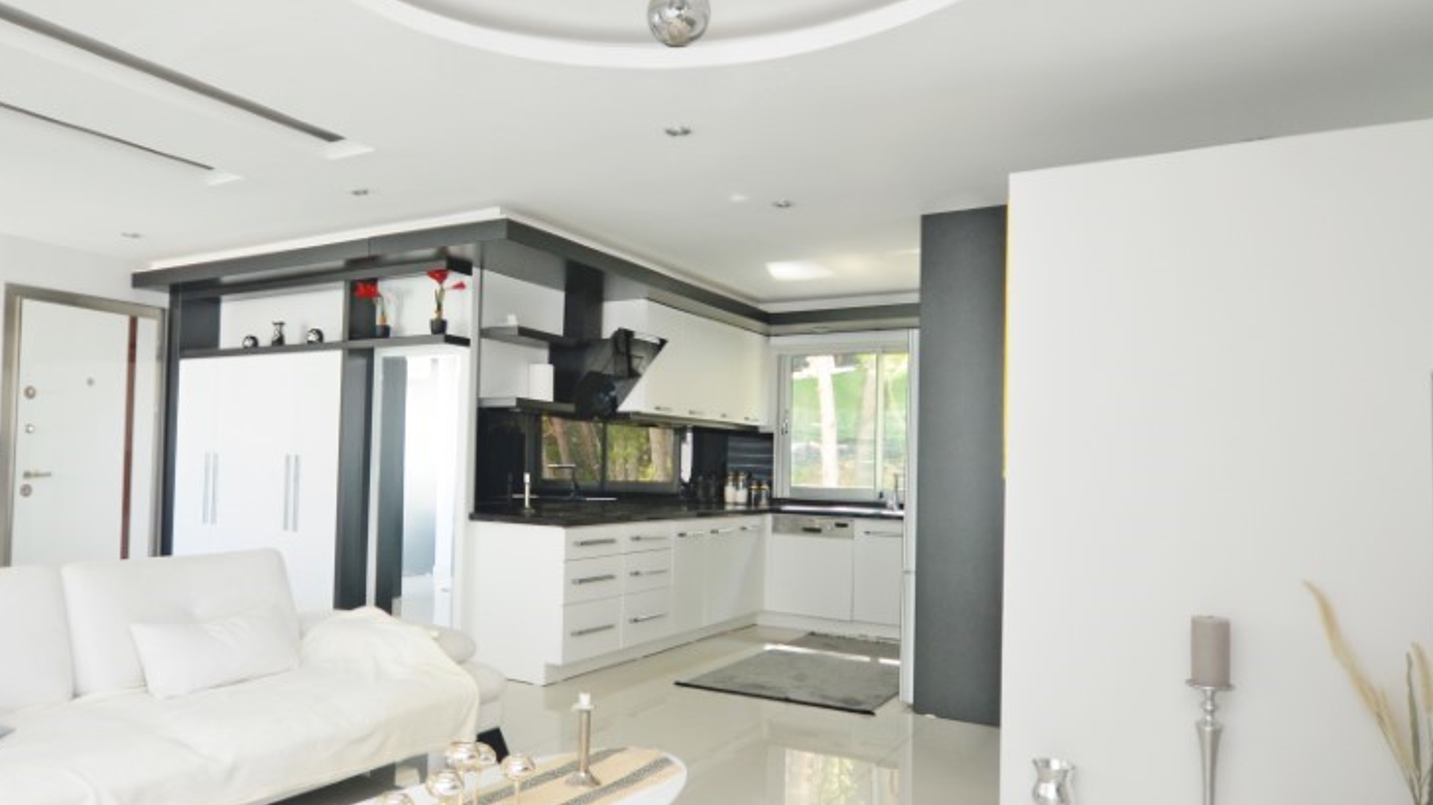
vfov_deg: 45.9
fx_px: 950
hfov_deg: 73.2
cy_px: 403
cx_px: 563
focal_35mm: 25
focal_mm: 10
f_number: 4
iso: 450
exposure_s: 1/60
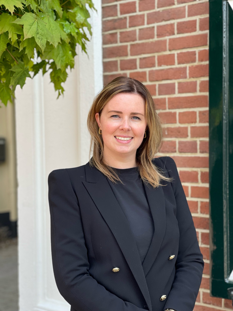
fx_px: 574
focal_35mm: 64
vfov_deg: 30.3
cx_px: 116
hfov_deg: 22.9
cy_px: 156
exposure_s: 1/221
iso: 25
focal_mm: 7.5
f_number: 2.2
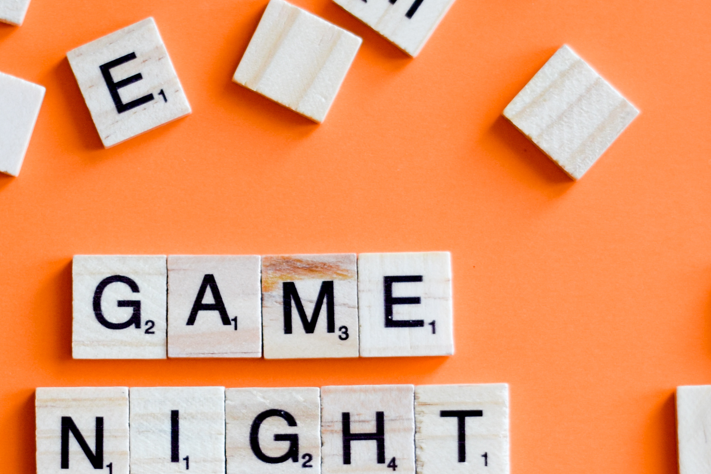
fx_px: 4266
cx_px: 253
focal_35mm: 216
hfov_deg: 9.5
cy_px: 371
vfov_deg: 6.4
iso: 160
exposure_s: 1/160
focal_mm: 50
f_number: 1.8
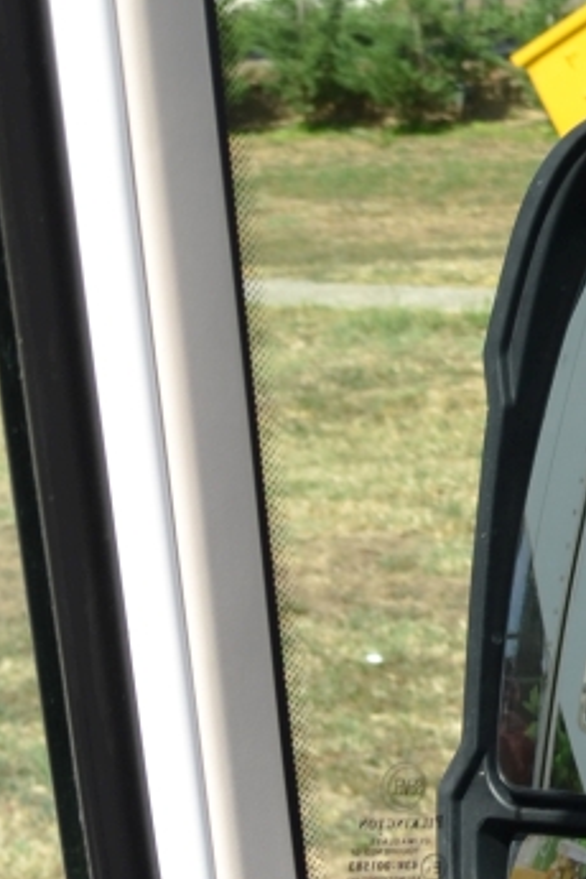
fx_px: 4077
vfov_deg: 11.3
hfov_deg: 8.1
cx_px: -205
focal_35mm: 167
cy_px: 1671
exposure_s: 1/160
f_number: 6.3
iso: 100
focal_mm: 24
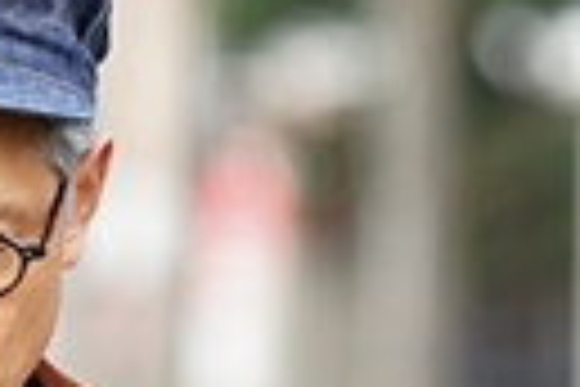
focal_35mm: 1074
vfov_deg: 1.3
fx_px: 17302
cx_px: 148
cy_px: 1220
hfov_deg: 1.9
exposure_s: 1/320
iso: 125
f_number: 2.8
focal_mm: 135
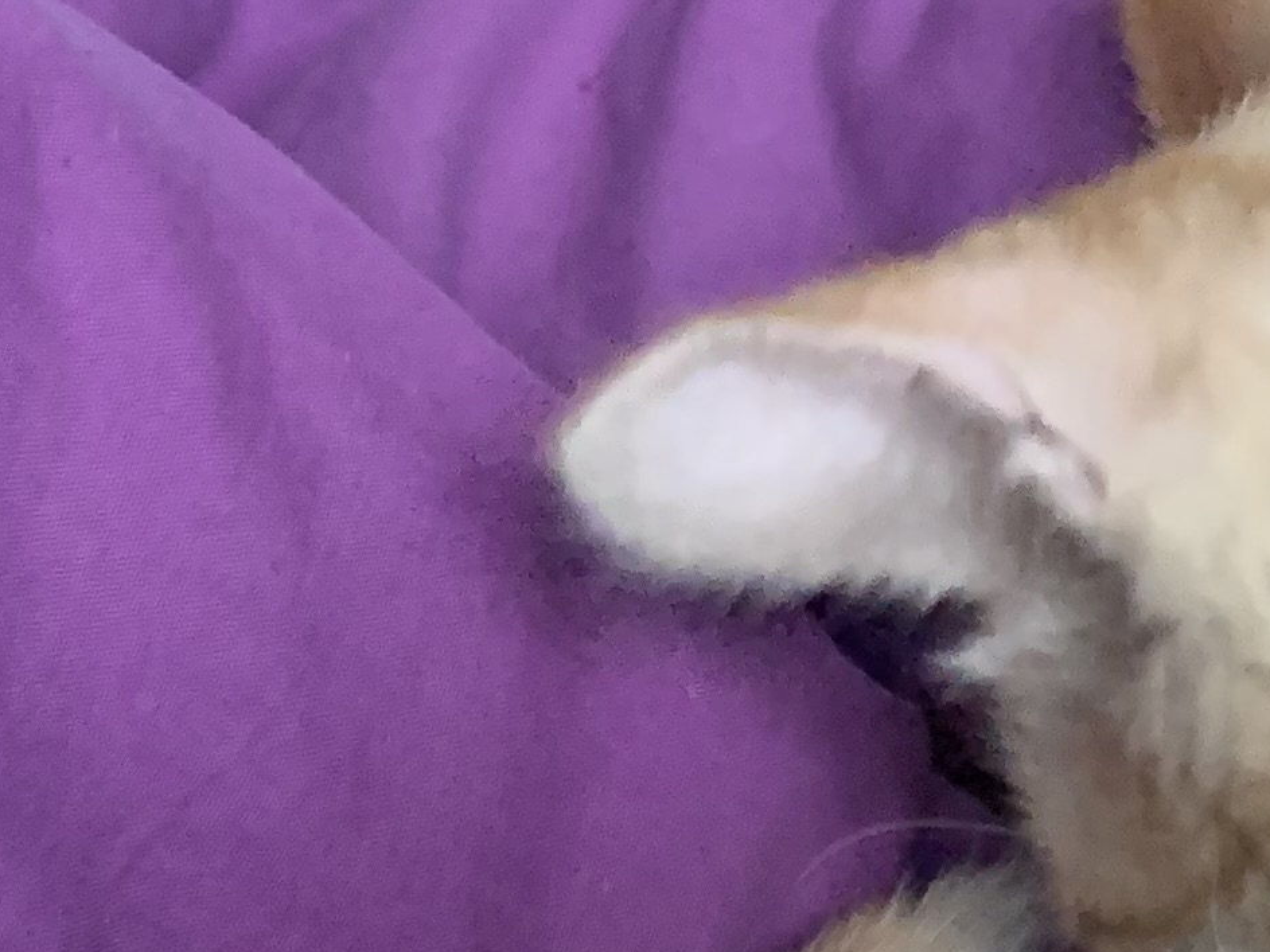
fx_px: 4072
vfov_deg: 13.2
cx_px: 1434
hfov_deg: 17.1
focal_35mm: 111
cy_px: 871
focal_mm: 4.25
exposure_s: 1/40
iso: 400
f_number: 1.8
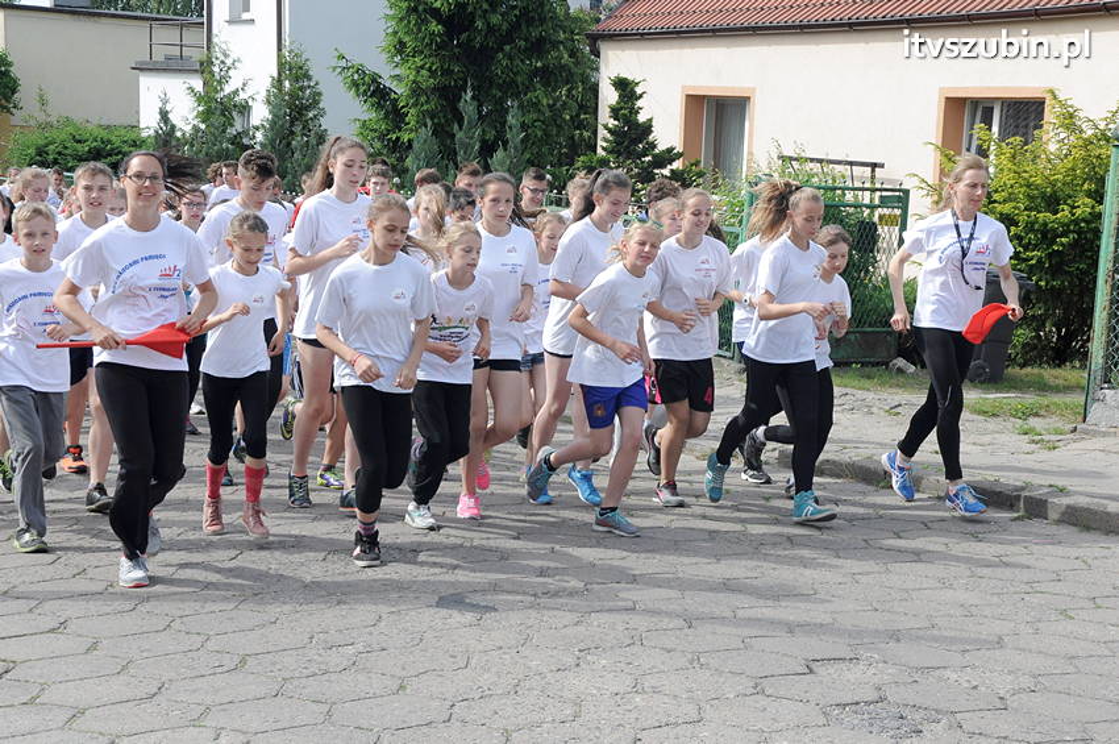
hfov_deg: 31.9
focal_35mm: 63
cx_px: 560
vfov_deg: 21.5
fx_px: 1956
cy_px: 372
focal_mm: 42
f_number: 11
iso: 800
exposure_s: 1/500
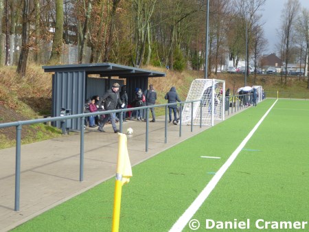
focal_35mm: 65
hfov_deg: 29.8
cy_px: 116
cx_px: 154
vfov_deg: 22.6
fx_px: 581
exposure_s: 1/160
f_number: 4.4
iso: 80
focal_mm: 11.7
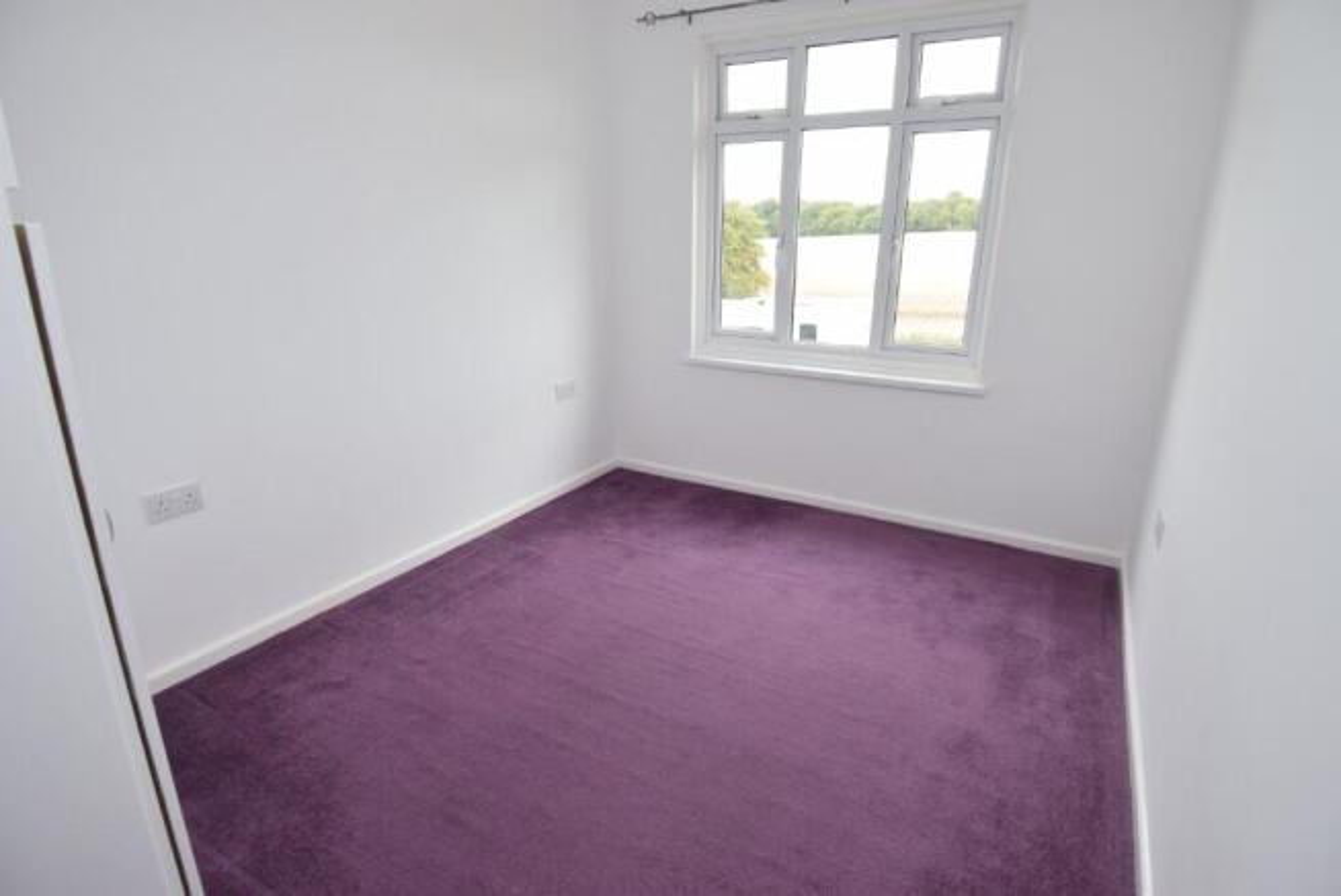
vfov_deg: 67.5
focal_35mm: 18
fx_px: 671
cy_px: 448
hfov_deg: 90.0
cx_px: 670
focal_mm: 12
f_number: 6.3
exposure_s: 1/125
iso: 400
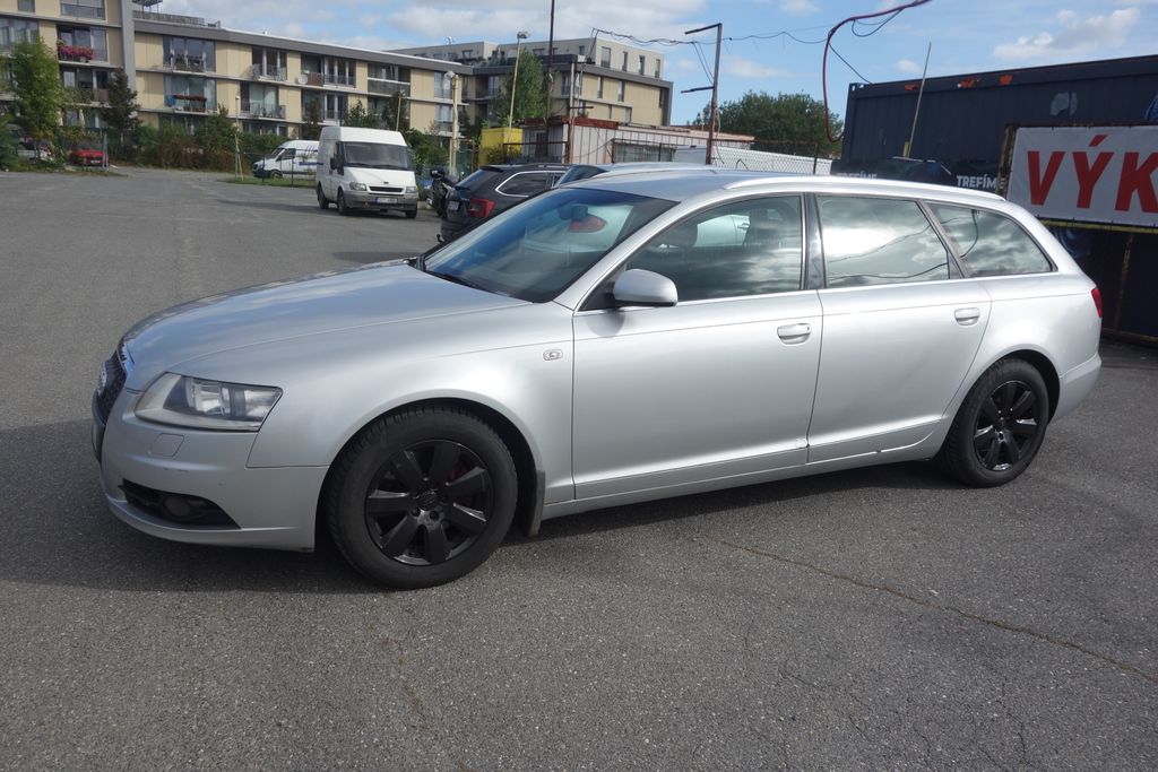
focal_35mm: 28
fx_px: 901
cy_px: 386
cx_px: 579
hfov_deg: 65.5
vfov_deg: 46.4
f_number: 5.6
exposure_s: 1/400
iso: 125
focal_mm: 10.4
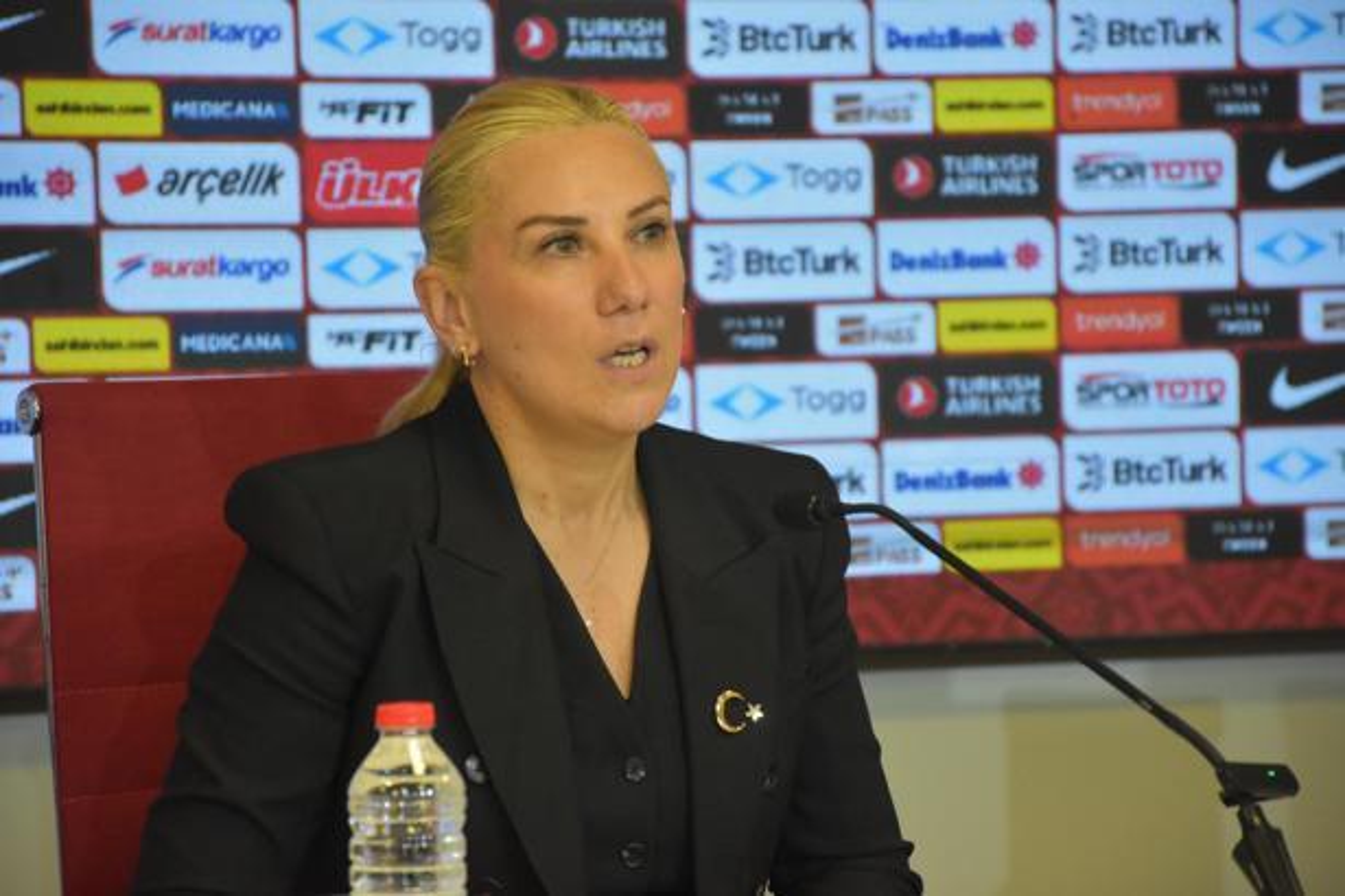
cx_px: 672
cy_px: 448
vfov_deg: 6.5
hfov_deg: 9.8
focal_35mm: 210
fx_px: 7845
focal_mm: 140
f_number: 5.6
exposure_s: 1/250
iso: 5000
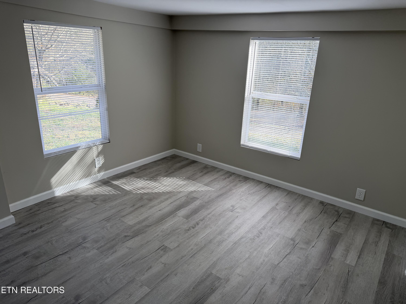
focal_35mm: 24
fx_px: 281
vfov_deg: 56.8
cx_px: 203
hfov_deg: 71.6
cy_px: 152
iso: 100
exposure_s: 1/514
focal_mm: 6.76
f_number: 1.78
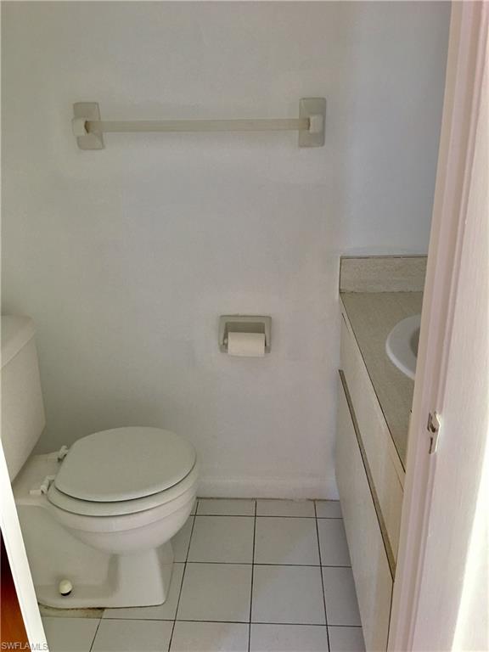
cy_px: 326
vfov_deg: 61.7
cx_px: 244
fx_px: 546
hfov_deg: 48.2
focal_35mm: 29
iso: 32
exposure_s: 1/30
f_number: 2.2
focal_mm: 4.15
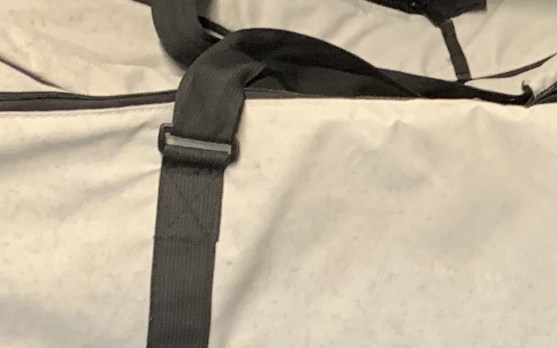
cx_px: 657
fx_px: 2141
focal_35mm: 141
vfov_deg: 9.1
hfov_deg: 14.4
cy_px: 462
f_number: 1.8
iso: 320
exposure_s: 1/50
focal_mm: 4.25
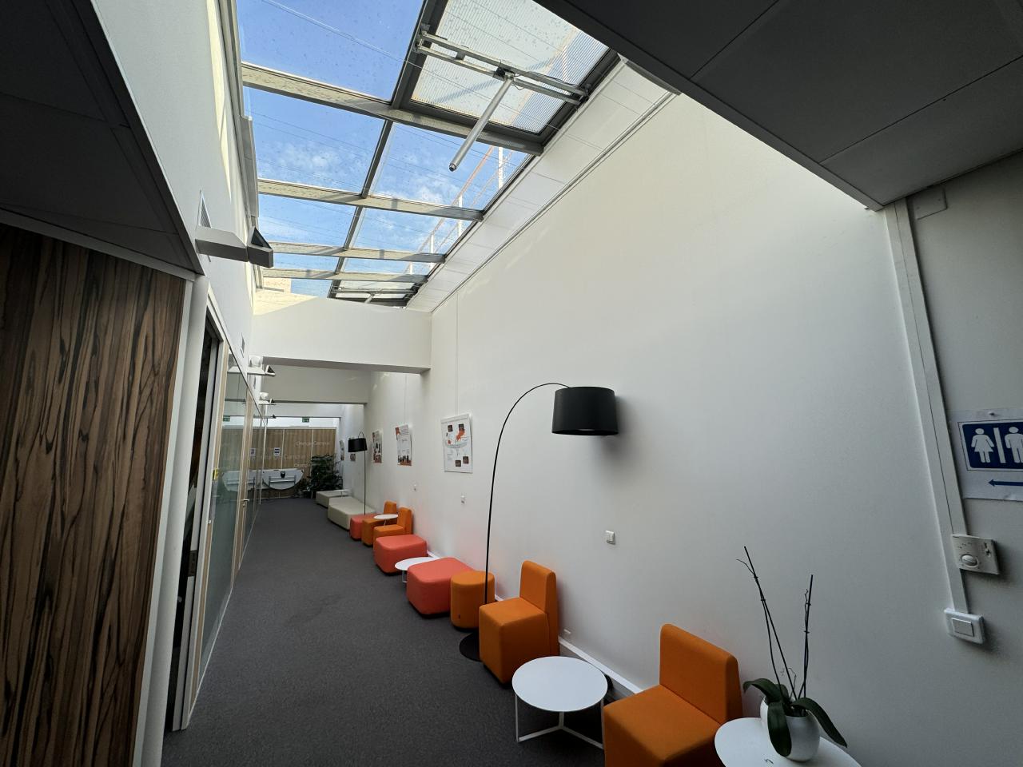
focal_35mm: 14
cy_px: 384
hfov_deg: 102.1
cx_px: 512
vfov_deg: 85.7
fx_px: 414
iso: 40
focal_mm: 2.22
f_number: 2.2
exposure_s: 1/260
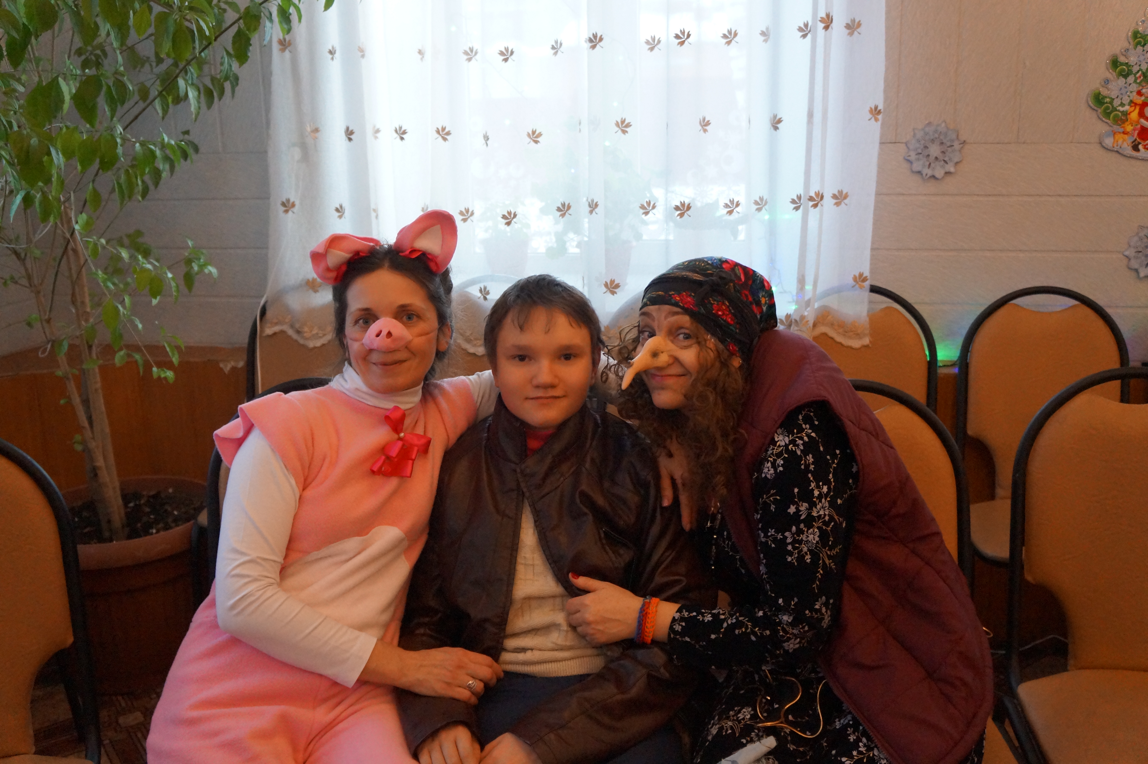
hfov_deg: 57.2
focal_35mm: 33
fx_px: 1052
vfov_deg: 39.9
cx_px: 574
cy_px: 382
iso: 3200
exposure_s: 1/160
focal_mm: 22
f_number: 4
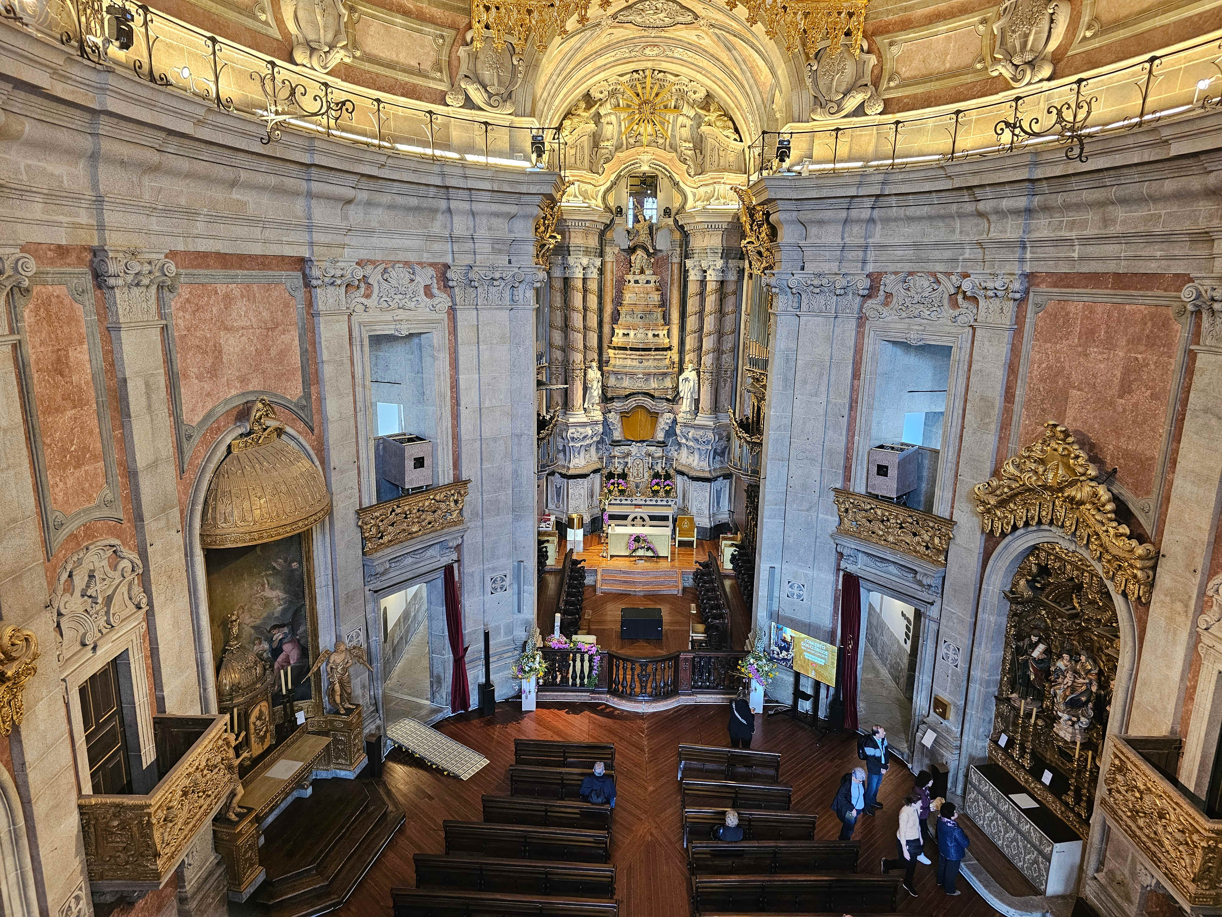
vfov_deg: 58.9
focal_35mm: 23
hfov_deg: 73.9
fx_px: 812
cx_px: 611
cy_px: 458
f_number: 1.7
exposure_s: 1/67
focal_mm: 6.3
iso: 400
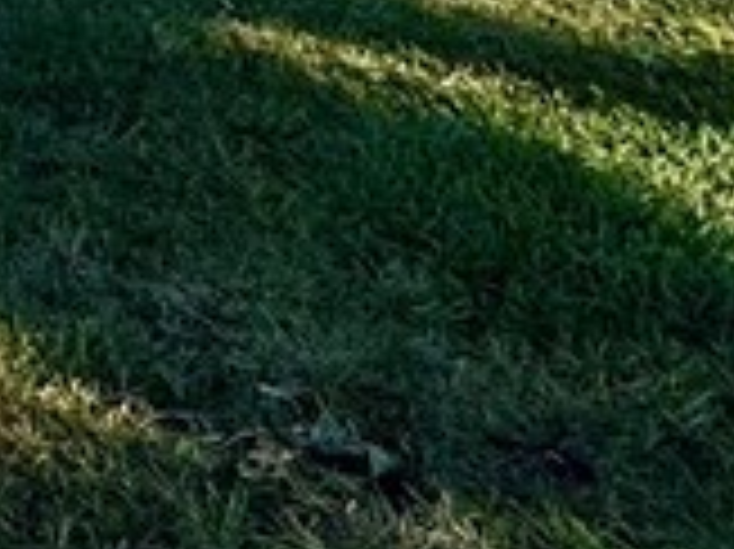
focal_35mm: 88
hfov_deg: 13.4
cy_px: -418
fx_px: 1865
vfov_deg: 14.8
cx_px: -1189
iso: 50
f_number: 2.2
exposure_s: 1/3390
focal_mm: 2.22
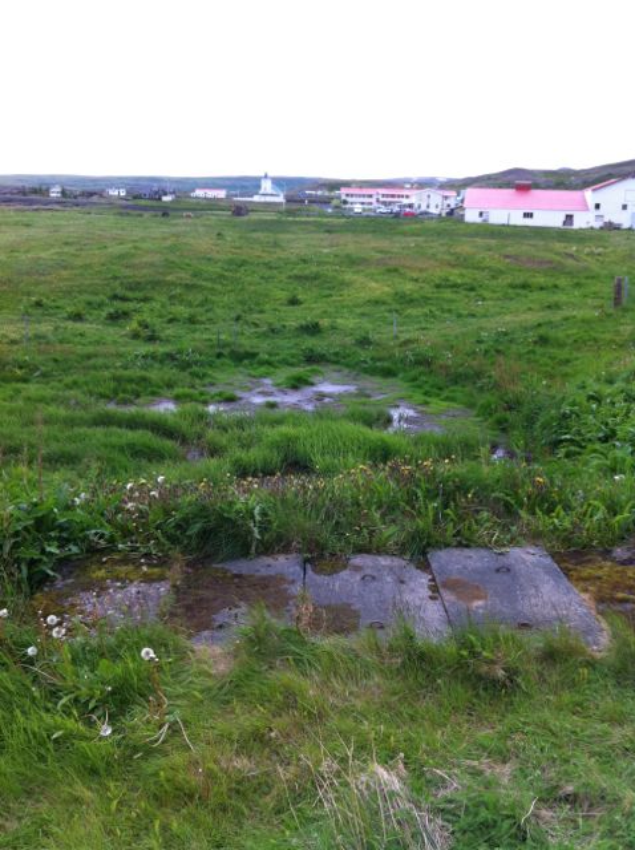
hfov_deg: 40.6
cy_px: 425
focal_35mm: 35
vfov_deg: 52.7
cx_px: 318
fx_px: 858
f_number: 2.8
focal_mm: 3.85
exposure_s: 1/120
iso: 80
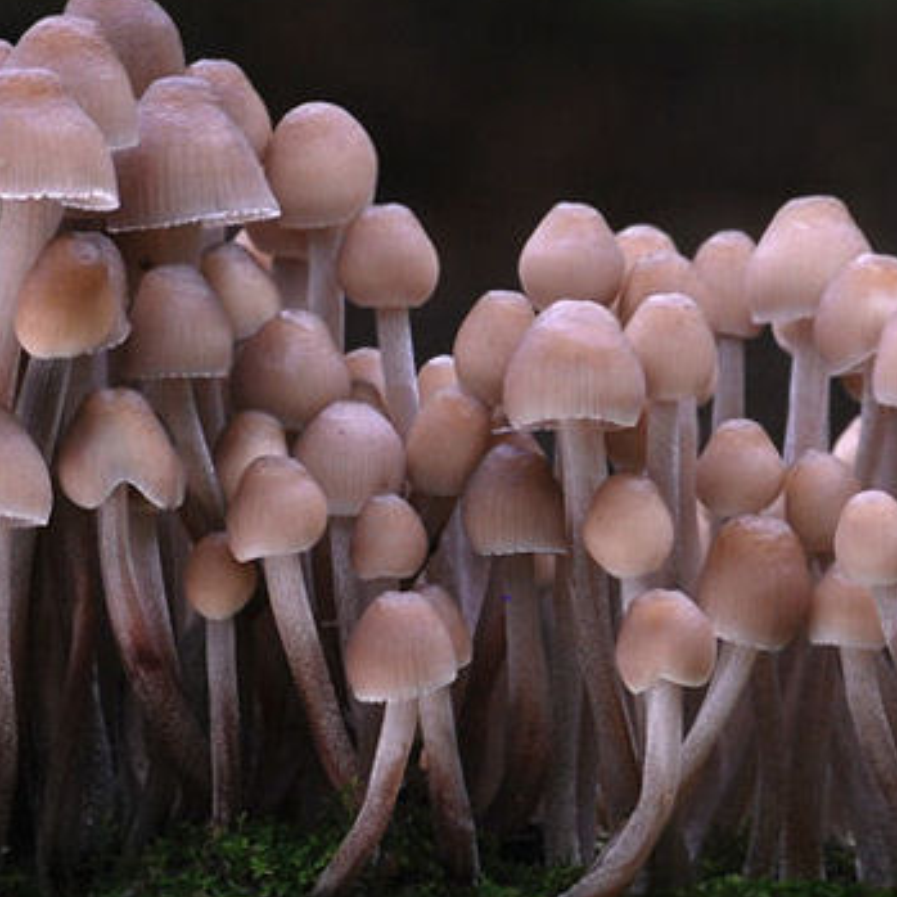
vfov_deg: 1.6
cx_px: 532
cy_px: 578
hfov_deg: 1.6
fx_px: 32102
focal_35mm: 1095
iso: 200
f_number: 6.3
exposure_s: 1/2
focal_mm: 250
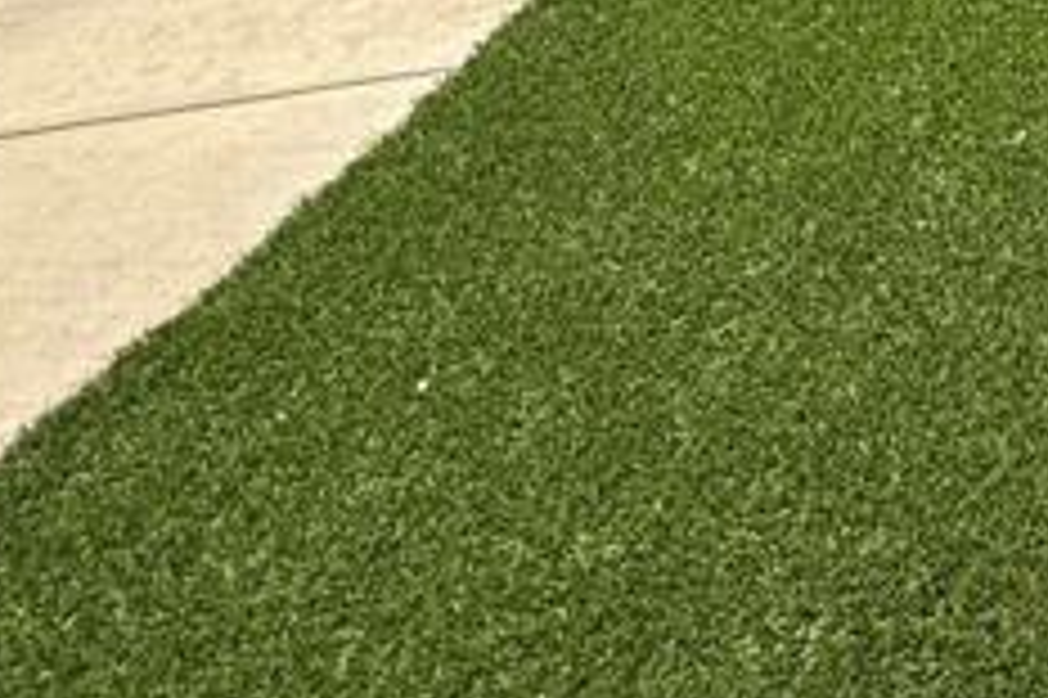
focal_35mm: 64
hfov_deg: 25.0
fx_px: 1862
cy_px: -802
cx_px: 1516
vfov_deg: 15.5
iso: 50
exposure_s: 1/1880
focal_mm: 2.22
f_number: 2.2
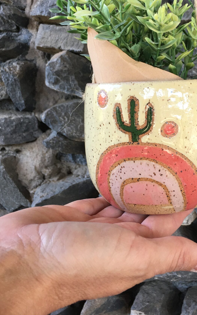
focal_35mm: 47
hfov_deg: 26.9
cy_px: 128
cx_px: 156
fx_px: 404
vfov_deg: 42.5
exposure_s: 1/40
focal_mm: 4.15
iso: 25
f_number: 2.2
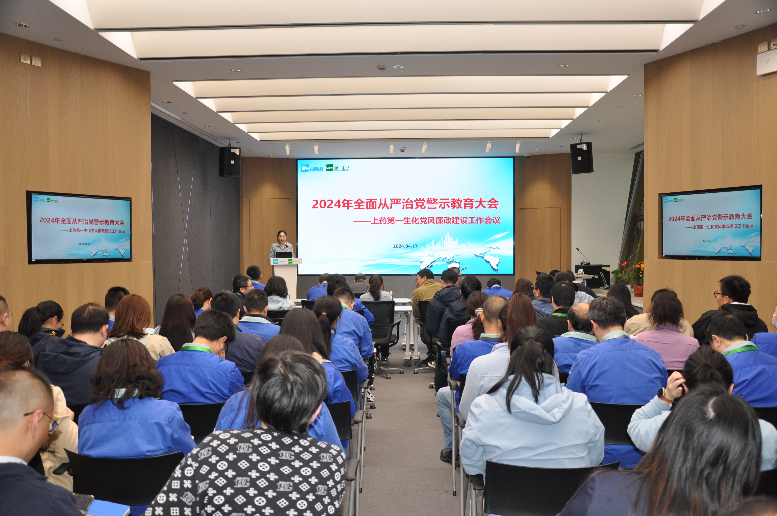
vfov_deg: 41.6
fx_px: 679
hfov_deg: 59.6
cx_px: 388
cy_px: 258
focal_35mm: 32
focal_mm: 21
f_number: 3.8
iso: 640
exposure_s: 1/125
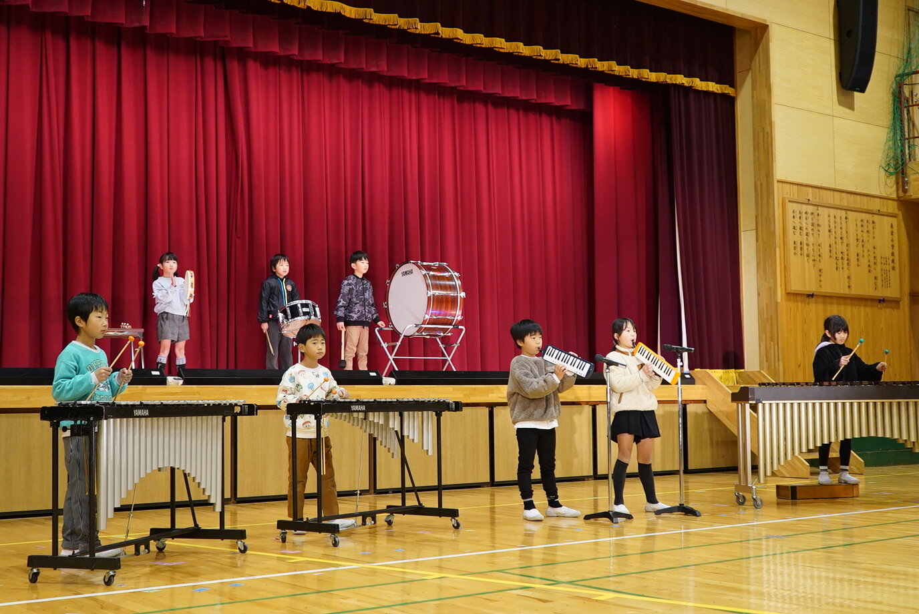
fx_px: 1099
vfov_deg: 31.2
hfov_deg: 45.4
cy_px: 307
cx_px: 460
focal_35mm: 43
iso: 2000
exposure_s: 1/160
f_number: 3.5
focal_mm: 29
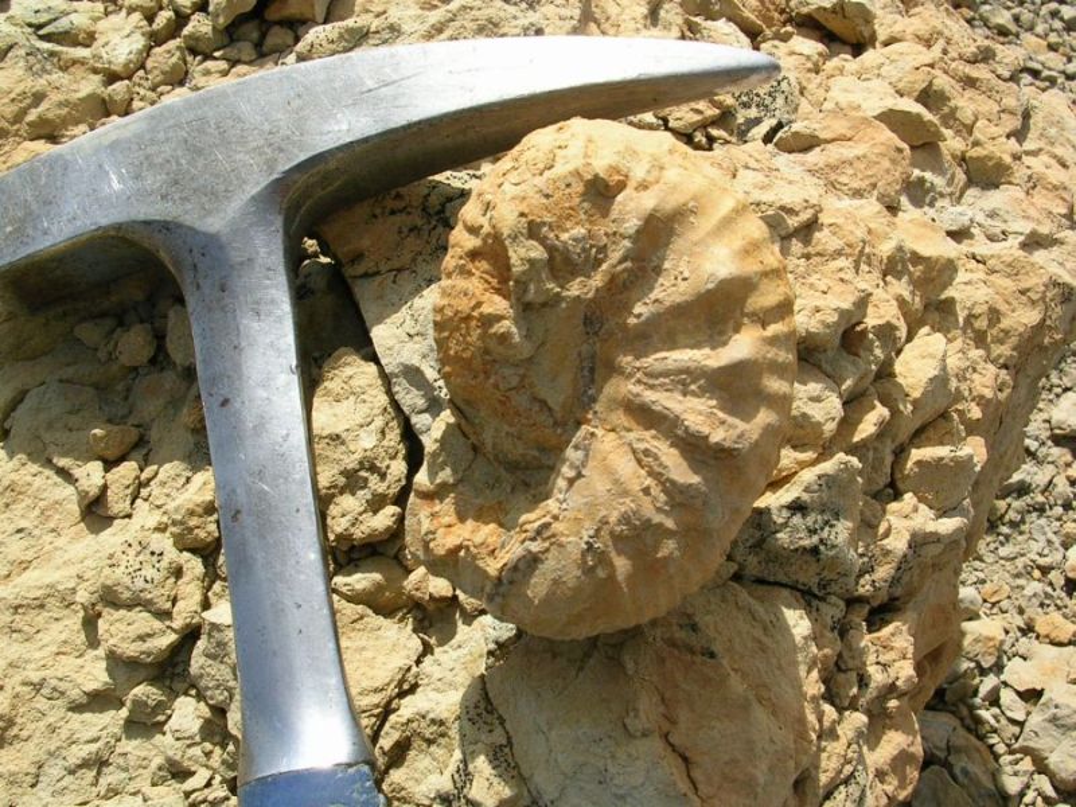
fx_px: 1181
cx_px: 538
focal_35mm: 38
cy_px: 404
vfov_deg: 37.7
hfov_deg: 49.0
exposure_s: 1/272
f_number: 5.6
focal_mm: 5.8
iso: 50
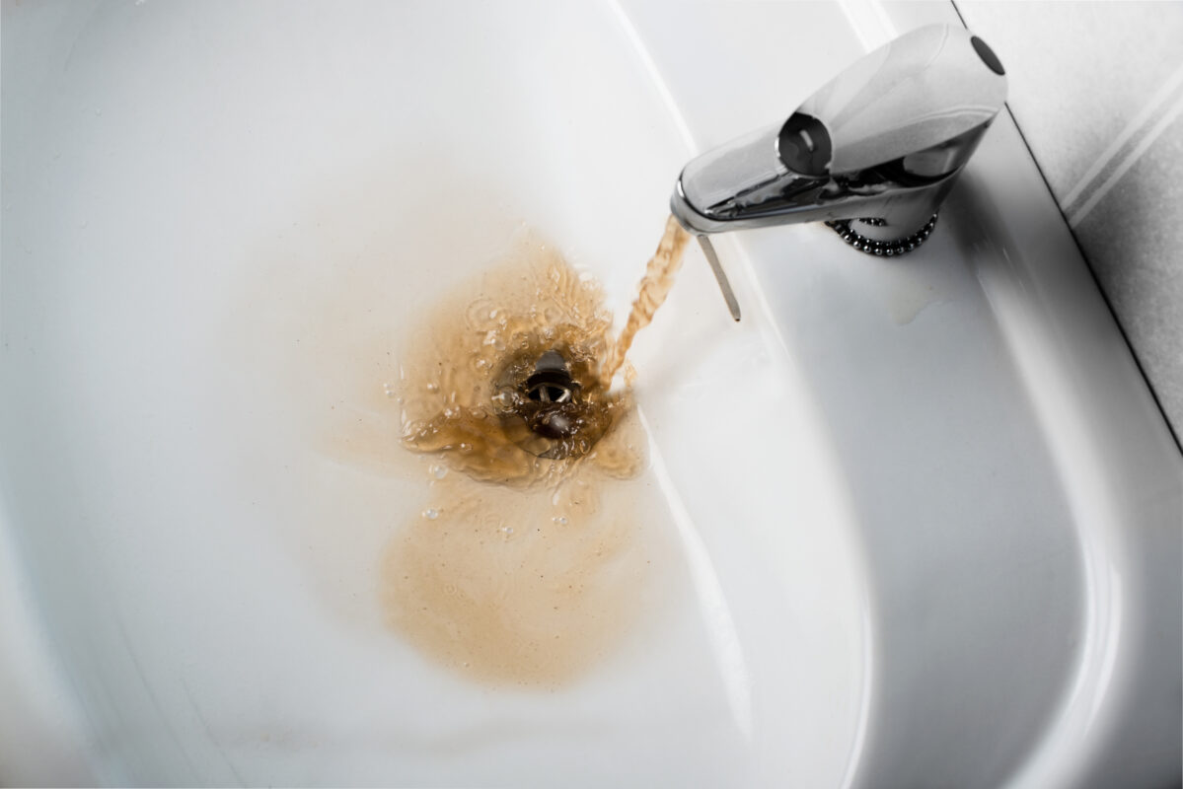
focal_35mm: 50
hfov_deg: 39.6
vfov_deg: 27.0
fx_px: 1643
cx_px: 592
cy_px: 394
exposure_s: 1/200
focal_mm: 50
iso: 100
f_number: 10
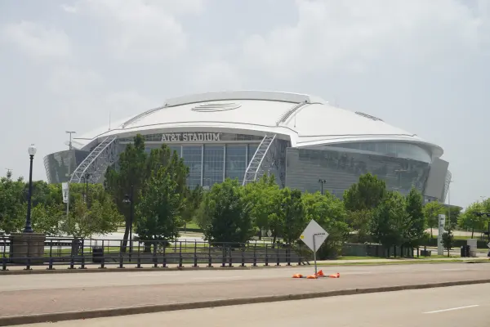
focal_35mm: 57
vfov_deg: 23.8
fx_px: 776
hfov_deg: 35.1
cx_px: 245
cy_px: 164
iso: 100
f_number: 11
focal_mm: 38
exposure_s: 1/200
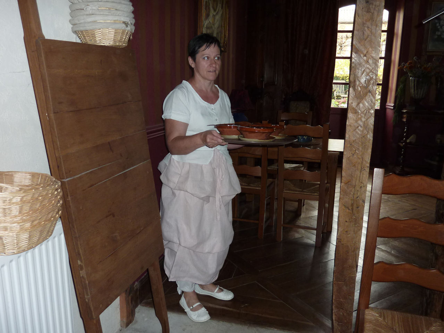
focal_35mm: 29
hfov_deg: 61.7
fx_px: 372
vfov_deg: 48.2
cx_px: 222
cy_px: 166
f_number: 3.3
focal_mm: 4.1
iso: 125
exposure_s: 1/60
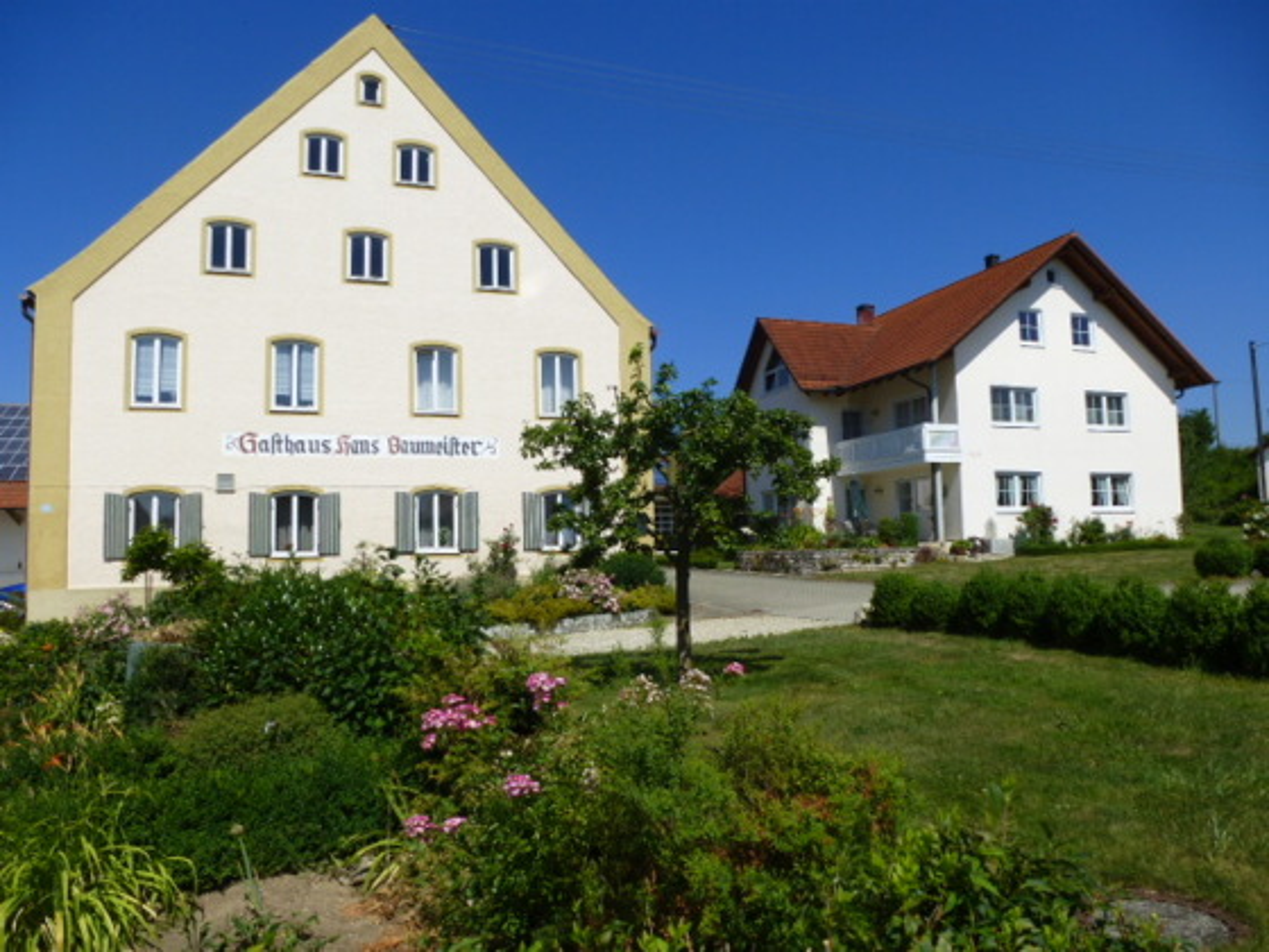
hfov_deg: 71.6
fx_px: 880
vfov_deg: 56.8
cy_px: 476
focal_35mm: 24
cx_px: 634
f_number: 4
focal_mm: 4.3
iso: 100
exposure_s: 1/1300
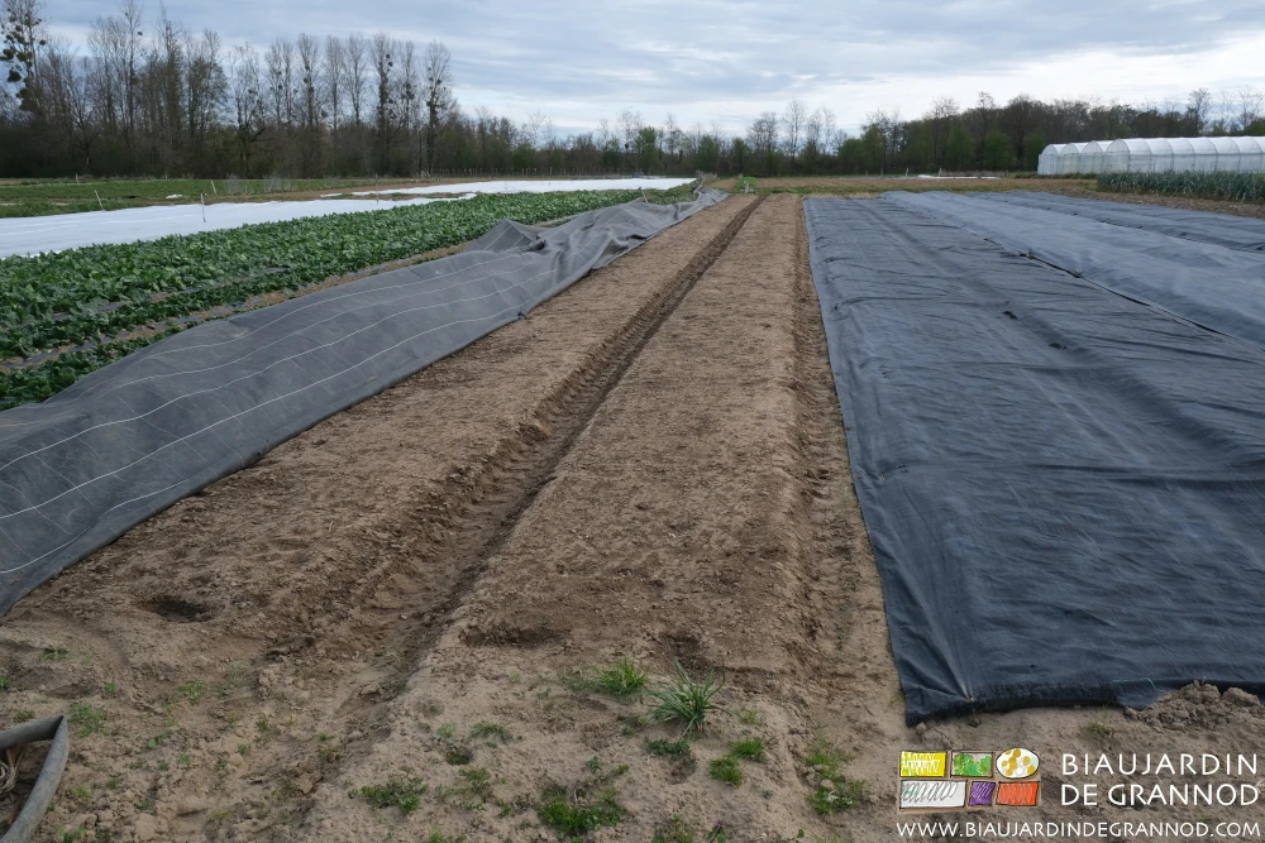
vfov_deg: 47.9
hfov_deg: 67.4
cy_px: 422
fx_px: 949
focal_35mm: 27
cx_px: 632
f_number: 13
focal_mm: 18
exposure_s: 1/60
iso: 200
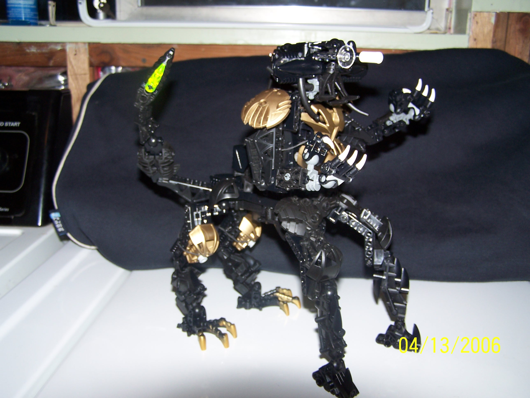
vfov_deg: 37.7
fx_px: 582
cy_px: 199
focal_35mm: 38
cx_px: 265
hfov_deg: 49.0
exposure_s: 1/60
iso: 80
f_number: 2.8
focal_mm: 6.3
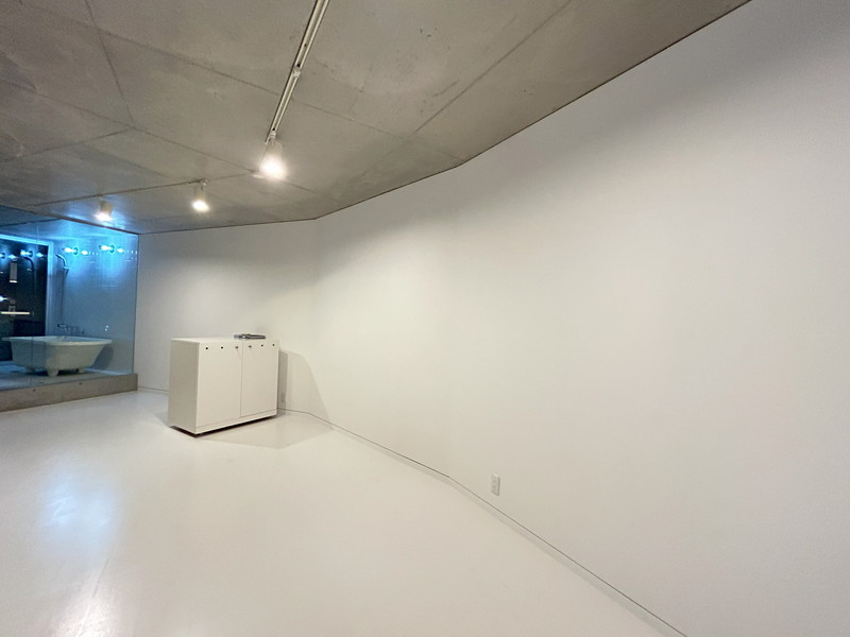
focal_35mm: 14
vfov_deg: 85.7
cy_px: 318
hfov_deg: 102.1
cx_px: 425
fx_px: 344
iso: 640
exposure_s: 1/50
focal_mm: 1.54
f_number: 2.4
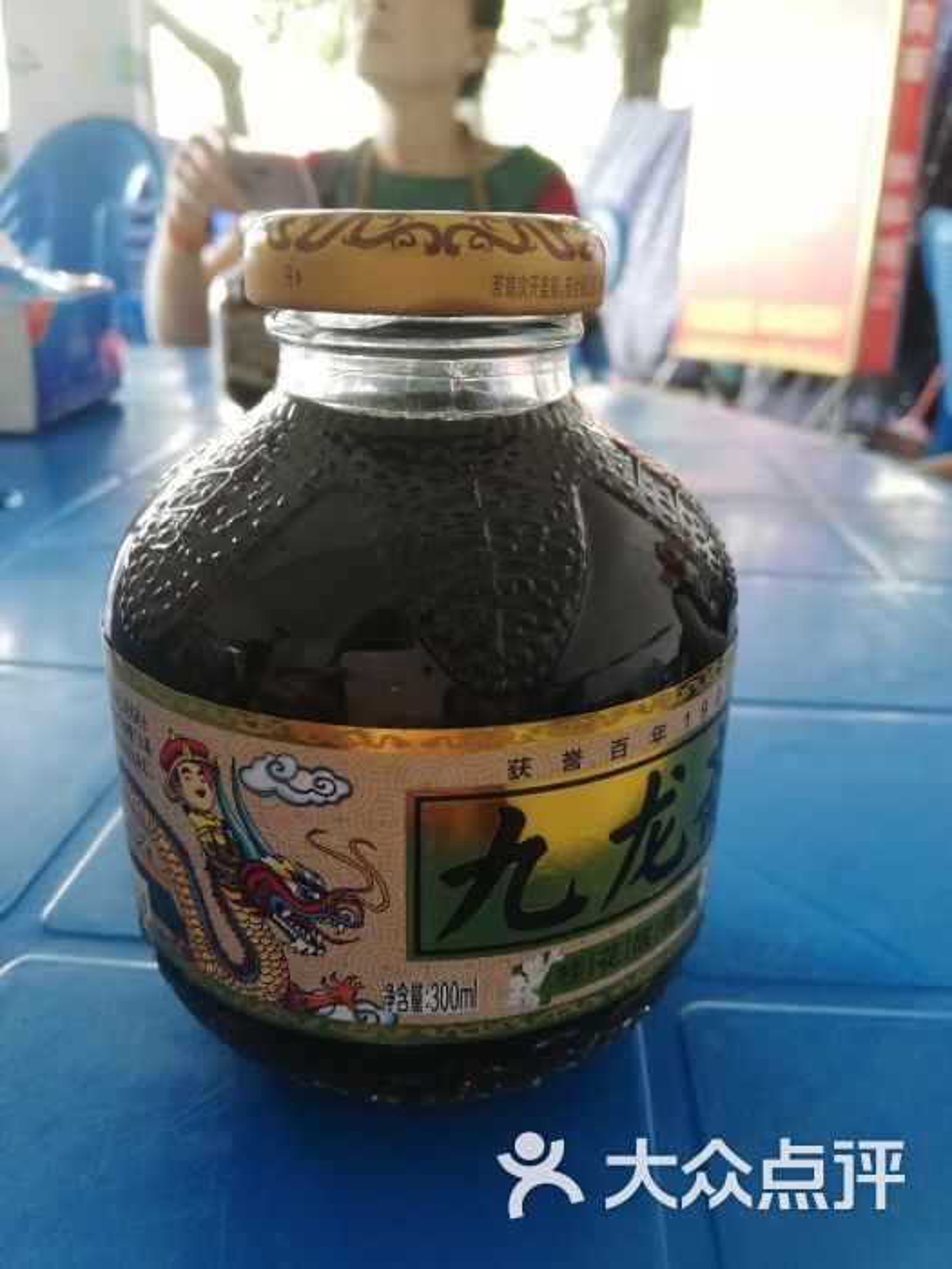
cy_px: 634
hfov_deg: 53.1
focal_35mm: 26
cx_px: 476
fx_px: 953
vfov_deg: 67.3
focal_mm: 3.81
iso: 320
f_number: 2.2
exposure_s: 1/25
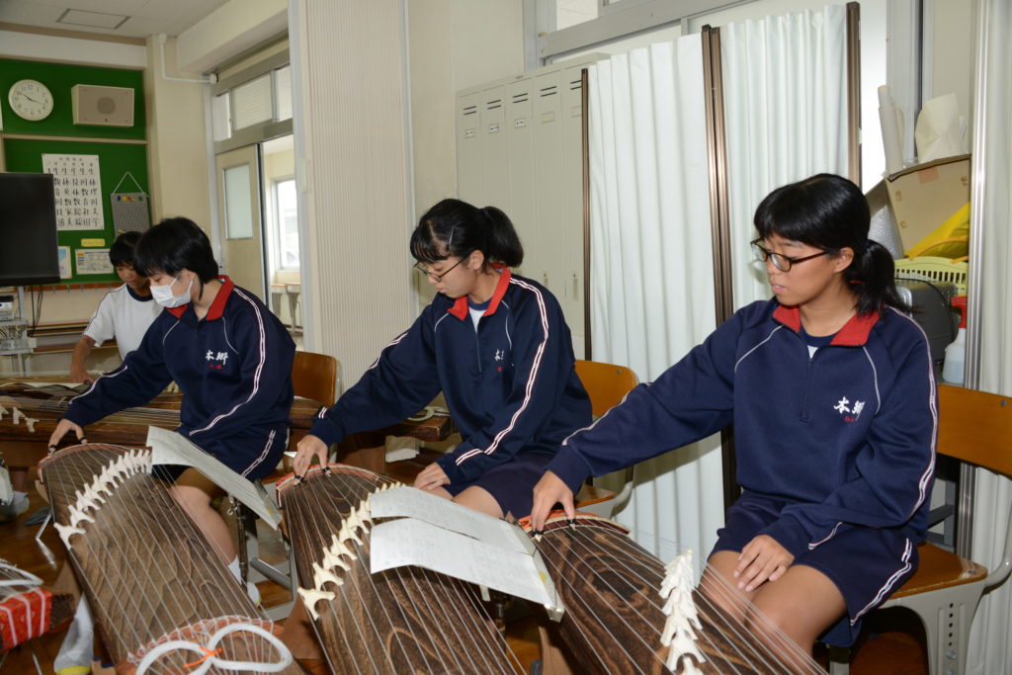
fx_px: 900
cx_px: 506
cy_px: 338
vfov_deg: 41.1
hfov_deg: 58.7
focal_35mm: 32
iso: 400
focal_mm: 32
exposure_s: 1/60
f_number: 5.6
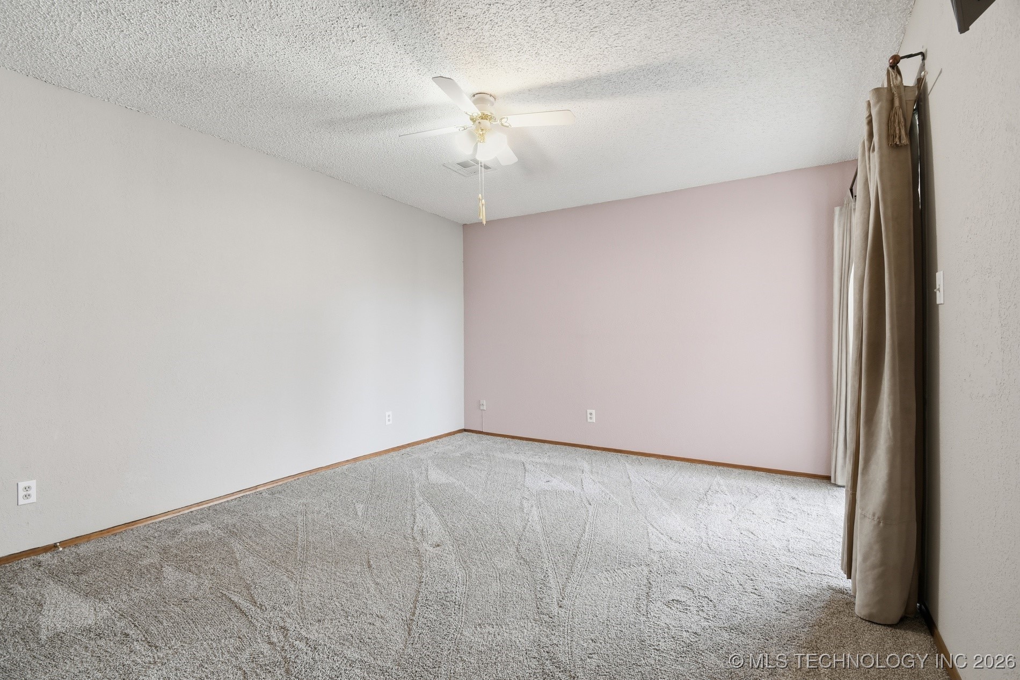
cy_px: 340
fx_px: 425
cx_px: 510
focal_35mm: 15
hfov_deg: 100.4
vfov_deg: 77.3
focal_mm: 10
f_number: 9
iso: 250
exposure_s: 1/25
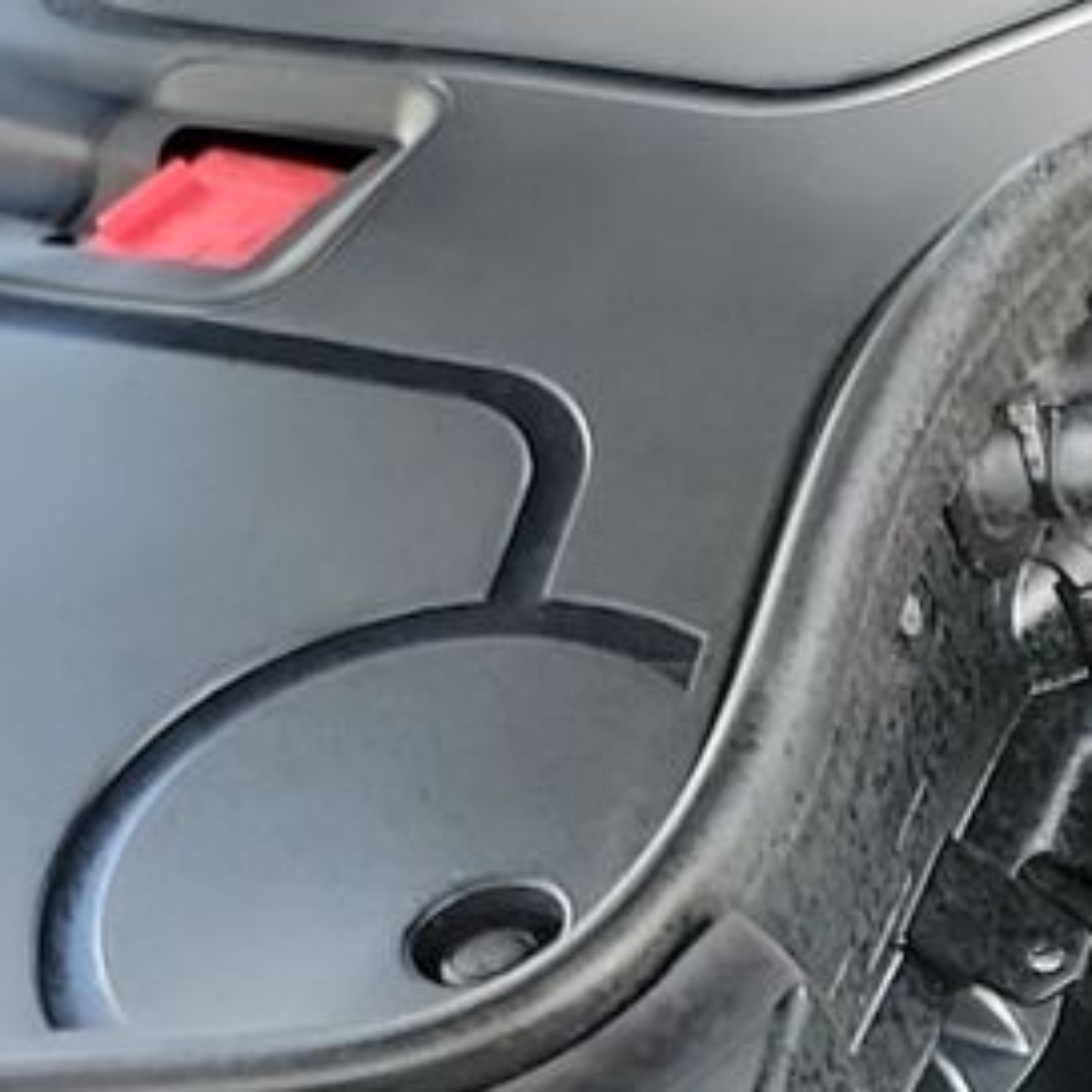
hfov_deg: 11.1
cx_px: 2818
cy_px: 1911
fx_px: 4461
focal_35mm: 125
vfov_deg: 12.8
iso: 105
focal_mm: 6.7
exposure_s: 1/59
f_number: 1.8
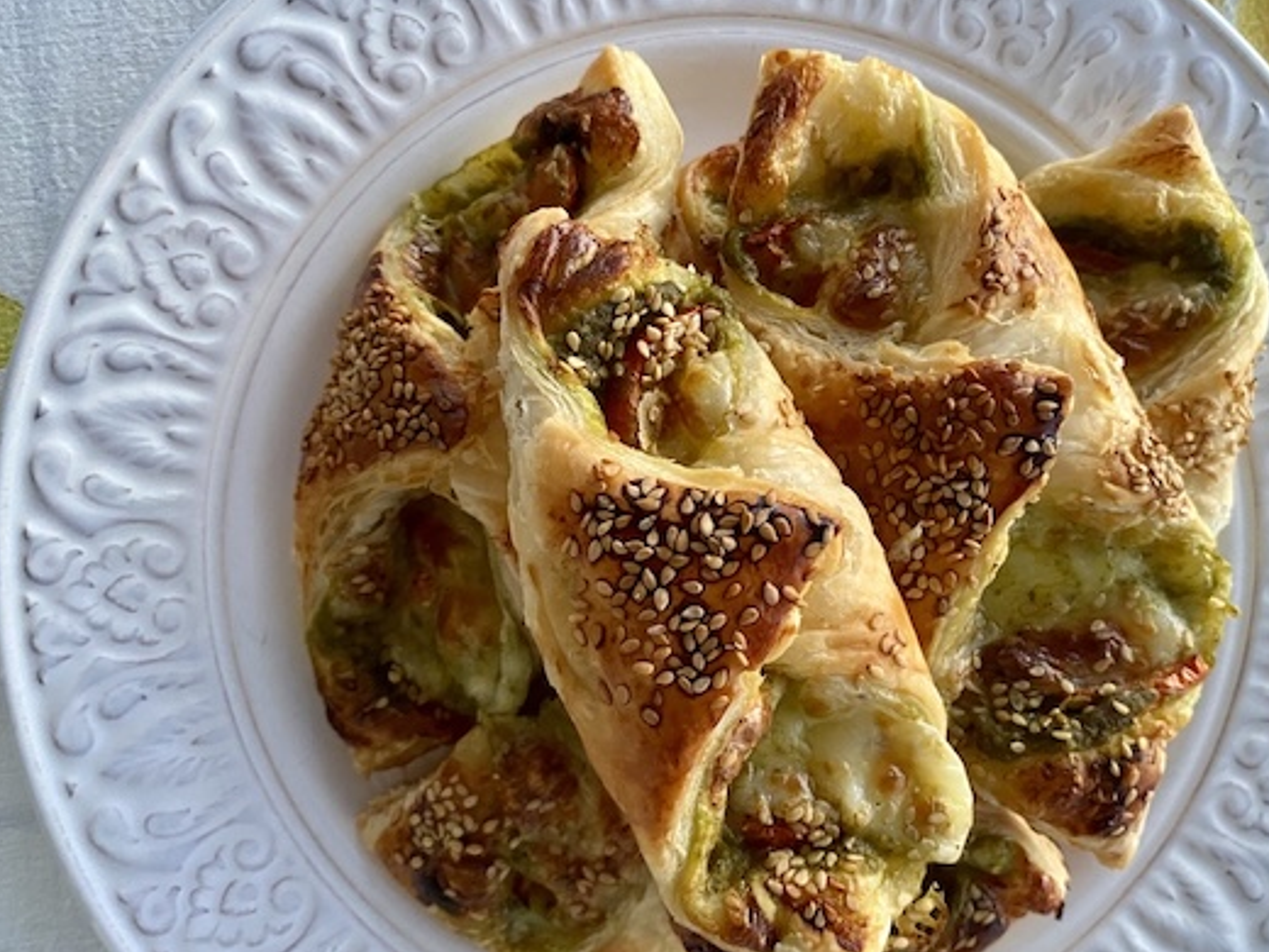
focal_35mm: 30
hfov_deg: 59.8
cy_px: 530
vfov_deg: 46.7
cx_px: 713
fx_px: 1100
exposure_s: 1/60
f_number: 1.8
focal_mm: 4.25
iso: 400
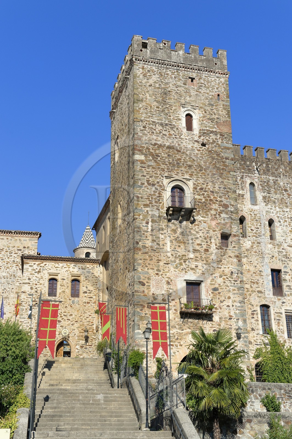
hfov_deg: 28.0
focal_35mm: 48
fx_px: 585
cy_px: 220
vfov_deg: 41.1
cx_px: 146
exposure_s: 1/320
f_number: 8
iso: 100
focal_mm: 48
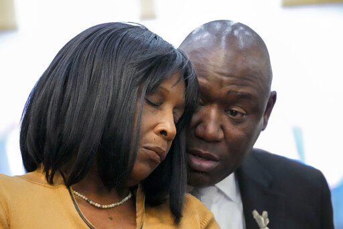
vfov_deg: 4.6
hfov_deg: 6.9
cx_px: 172
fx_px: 2857
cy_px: 114
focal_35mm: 300
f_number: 2.8
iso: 12800
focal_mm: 200
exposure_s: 1/250
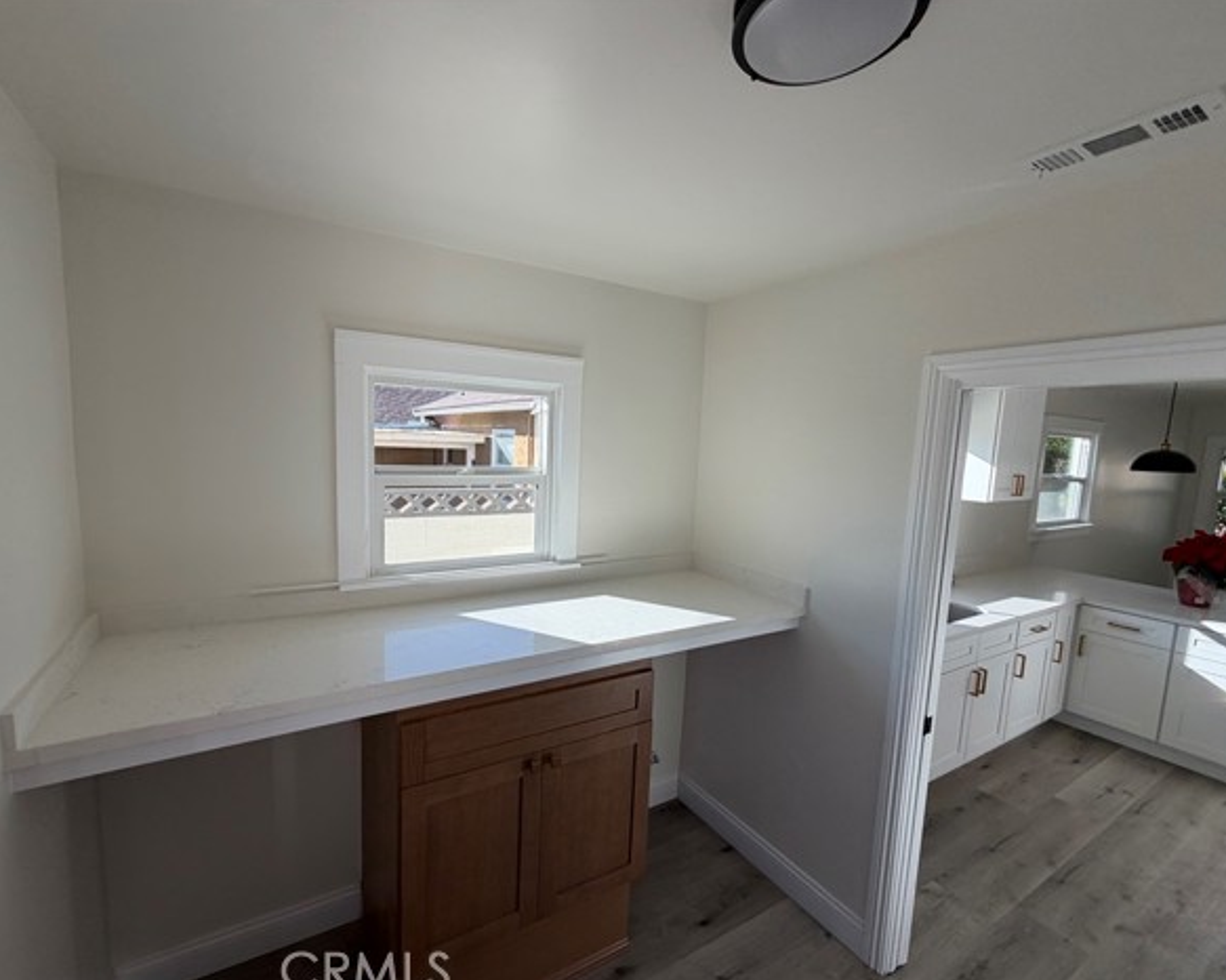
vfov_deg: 84.0
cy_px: 496
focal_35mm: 15
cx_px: 568
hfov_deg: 96.6
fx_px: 544
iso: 50
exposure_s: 1/198
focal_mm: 2.22
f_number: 2.2
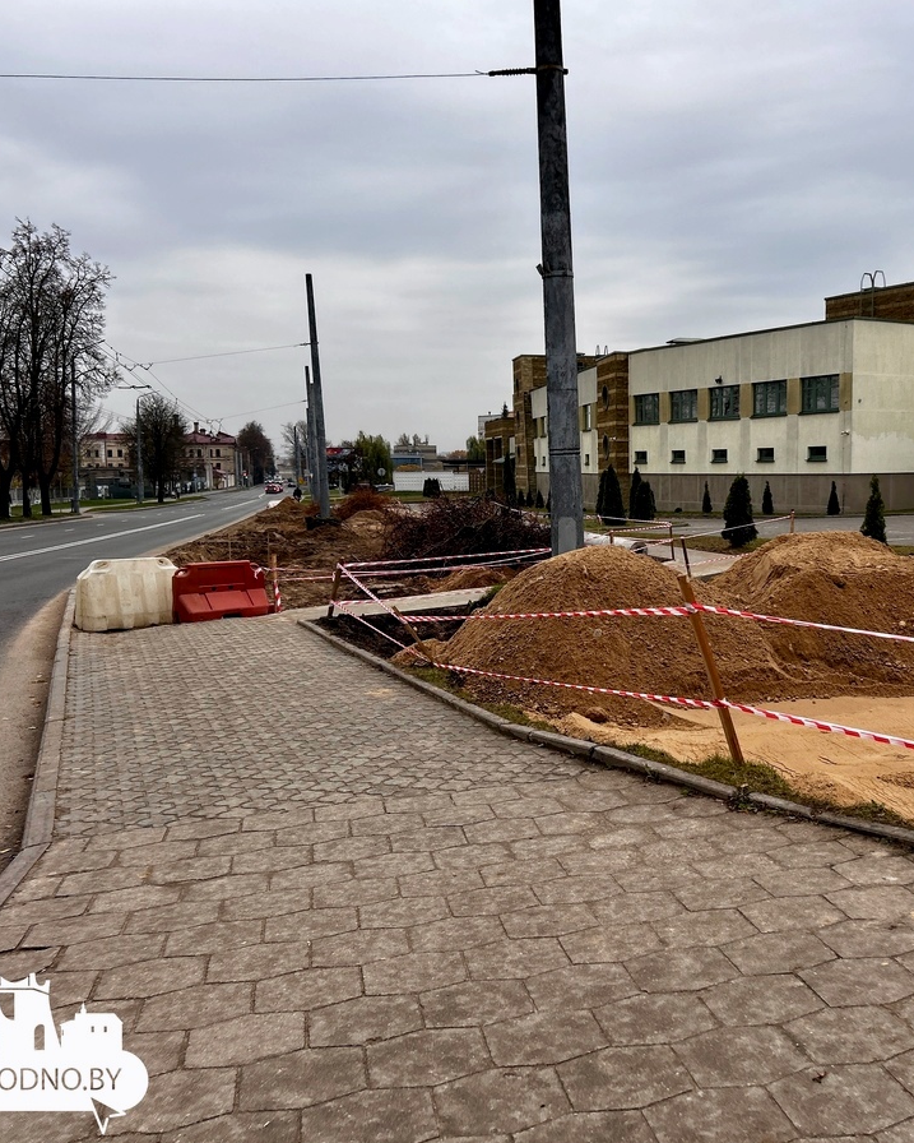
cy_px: 573
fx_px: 1149
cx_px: 616
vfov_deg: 52.8
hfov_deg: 42.7
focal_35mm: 34
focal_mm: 5.7
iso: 50
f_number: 1.5
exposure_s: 1/780
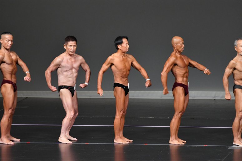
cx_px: 121
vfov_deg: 4.6
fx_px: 2016
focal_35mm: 300
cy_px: 80
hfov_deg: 6.9
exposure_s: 1/400
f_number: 5.6
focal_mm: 200
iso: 4000
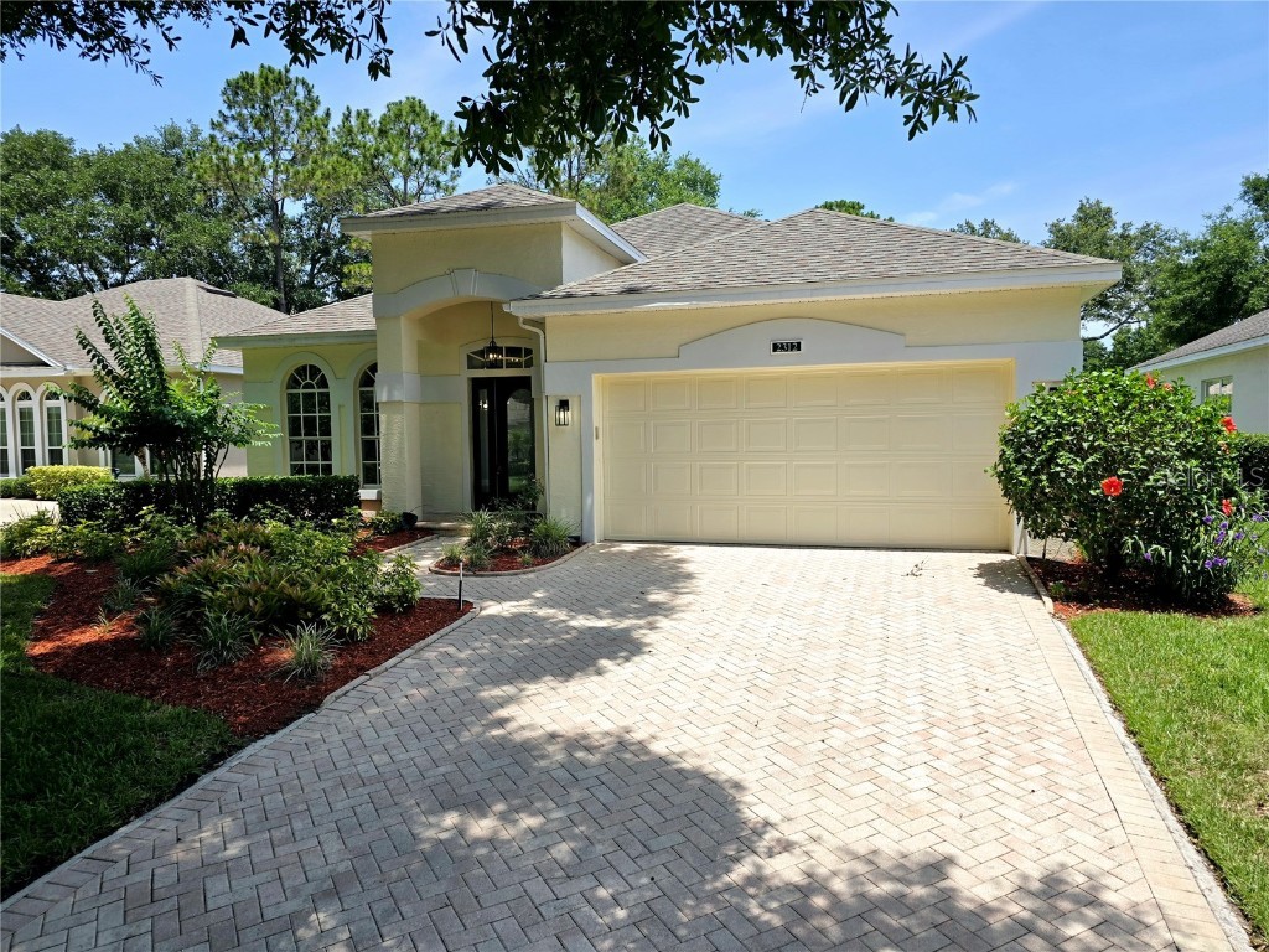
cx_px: 634
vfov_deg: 58.9
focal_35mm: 23
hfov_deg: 73.9
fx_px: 843
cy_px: 476
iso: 12
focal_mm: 6.3
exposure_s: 1/833
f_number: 1.7
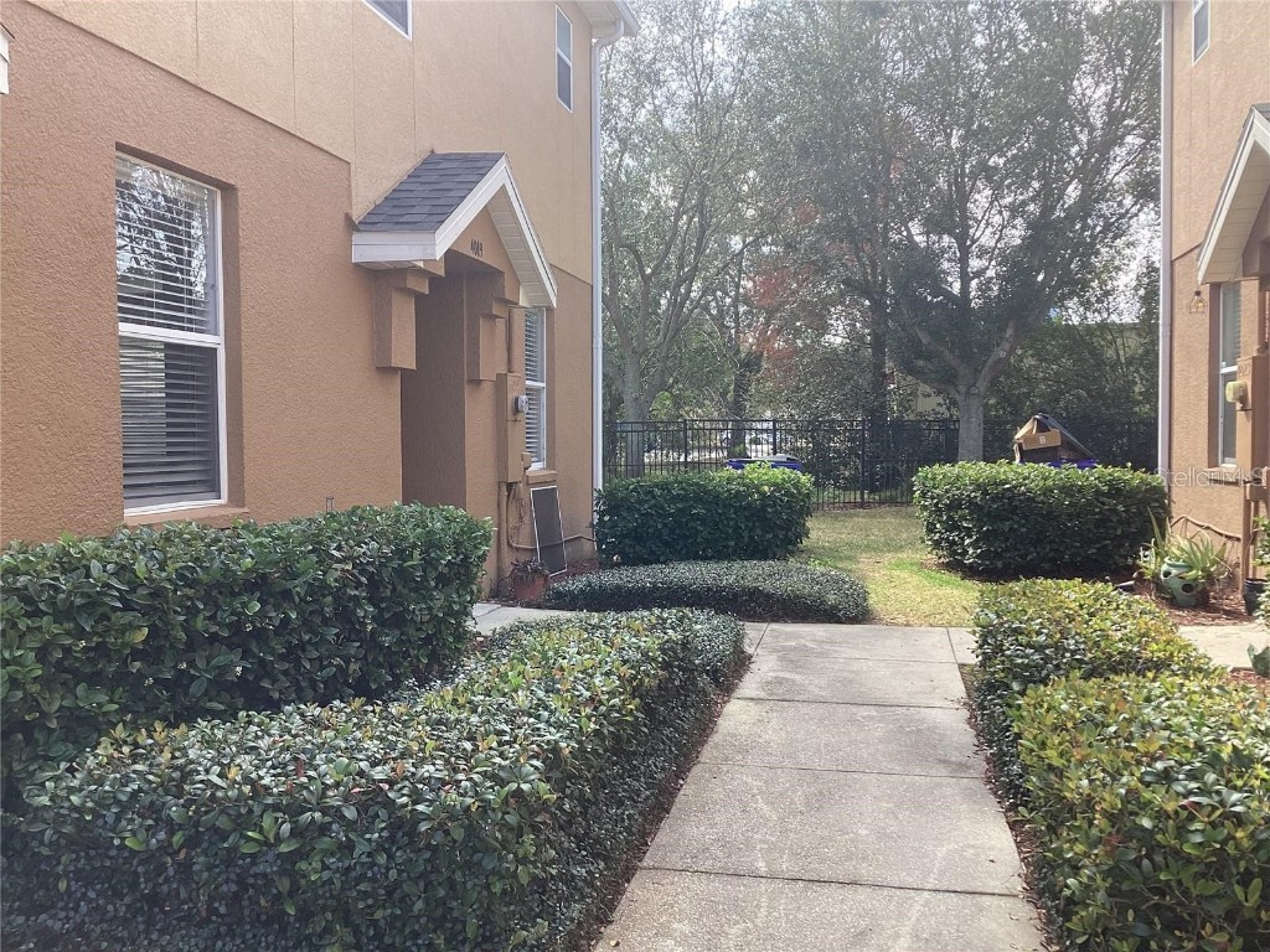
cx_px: 635
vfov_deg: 45.4
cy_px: 476
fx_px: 1137
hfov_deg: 58.4
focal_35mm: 31
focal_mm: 3.3
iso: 25
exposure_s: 1/190
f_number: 2.4
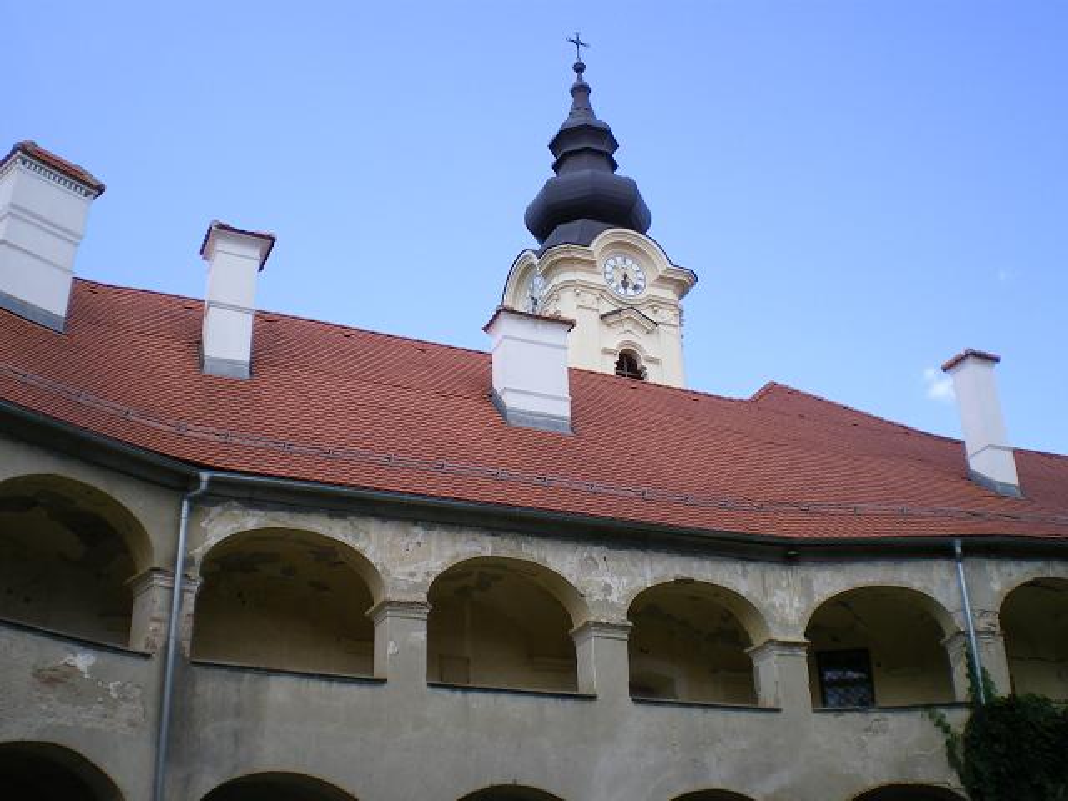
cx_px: 534
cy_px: 400
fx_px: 1172
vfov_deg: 37.7
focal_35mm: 38
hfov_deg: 49.0
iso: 64
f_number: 4.6
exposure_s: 1/160
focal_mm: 6.3
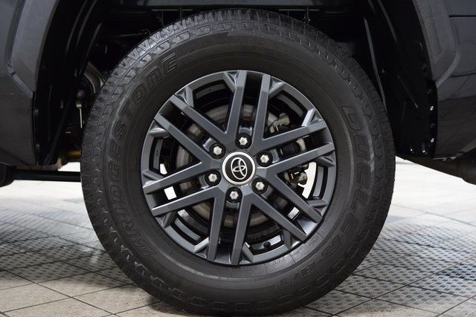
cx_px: 238
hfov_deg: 43.6
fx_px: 595
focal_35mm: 45
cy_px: 158
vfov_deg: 29.9
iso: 1600
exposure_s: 1/60
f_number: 3.2
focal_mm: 30
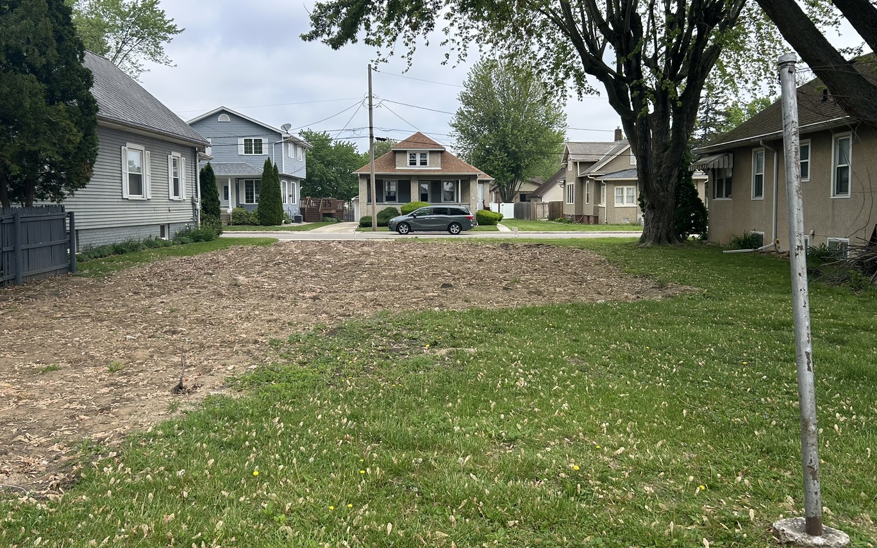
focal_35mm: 29
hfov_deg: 64.6
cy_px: 244
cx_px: 424
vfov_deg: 43.1
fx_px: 693
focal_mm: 5.7
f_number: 1.5
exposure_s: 1/1645
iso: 50
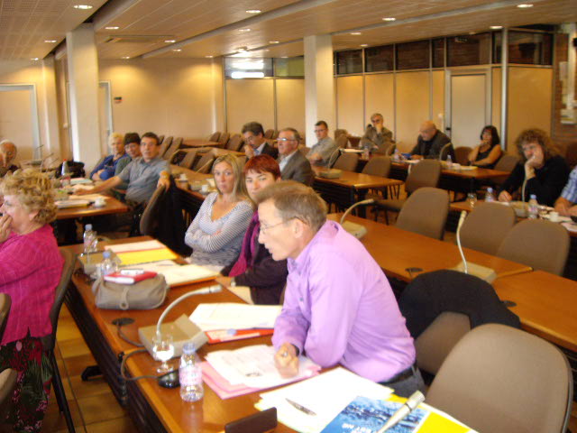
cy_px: 216
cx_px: 288
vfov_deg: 37.7
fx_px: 633
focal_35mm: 38
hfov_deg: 49.0
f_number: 2.7
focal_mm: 6.2
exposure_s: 1/40
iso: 200
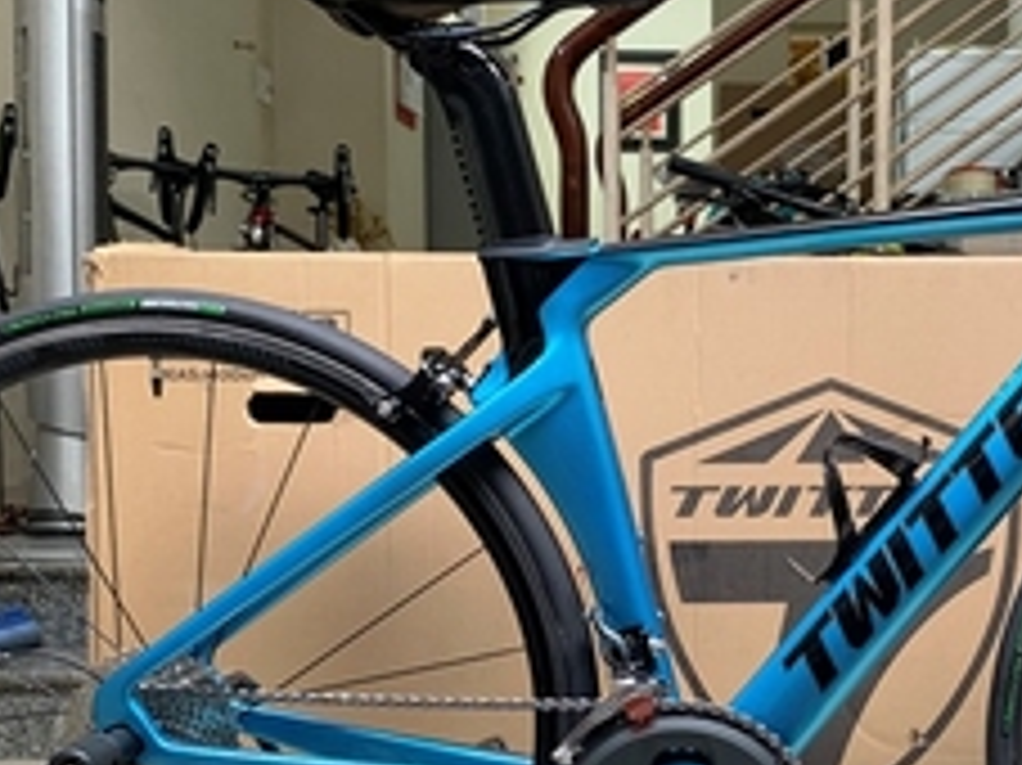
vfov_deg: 26.4
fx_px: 1623
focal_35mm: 55
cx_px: 806
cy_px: 522
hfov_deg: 34.0
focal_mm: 4.25
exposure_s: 1/60
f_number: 1.8
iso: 100
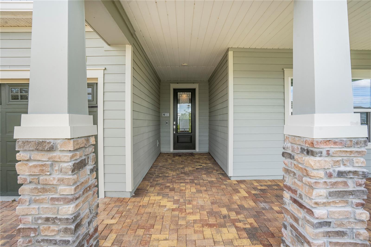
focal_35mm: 16
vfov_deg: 73.7
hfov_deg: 96.7
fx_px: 165
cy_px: 124
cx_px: 186
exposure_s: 1/50
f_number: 9
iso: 160
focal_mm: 16
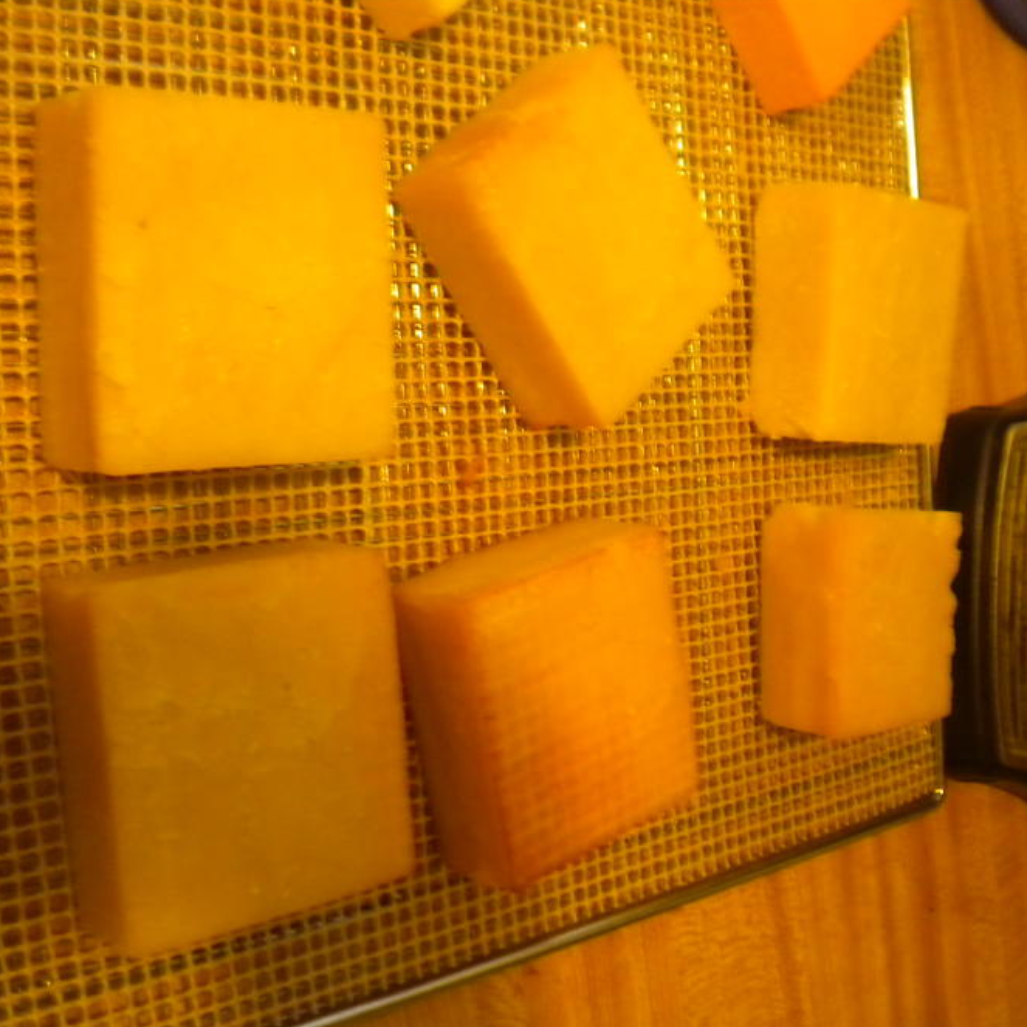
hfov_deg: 40.0
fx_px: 1410
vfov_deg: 40.0
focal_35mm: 42
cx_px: 542
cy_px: 514
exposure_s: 1/8.9
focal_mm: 6.3
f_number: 3.1
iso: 400
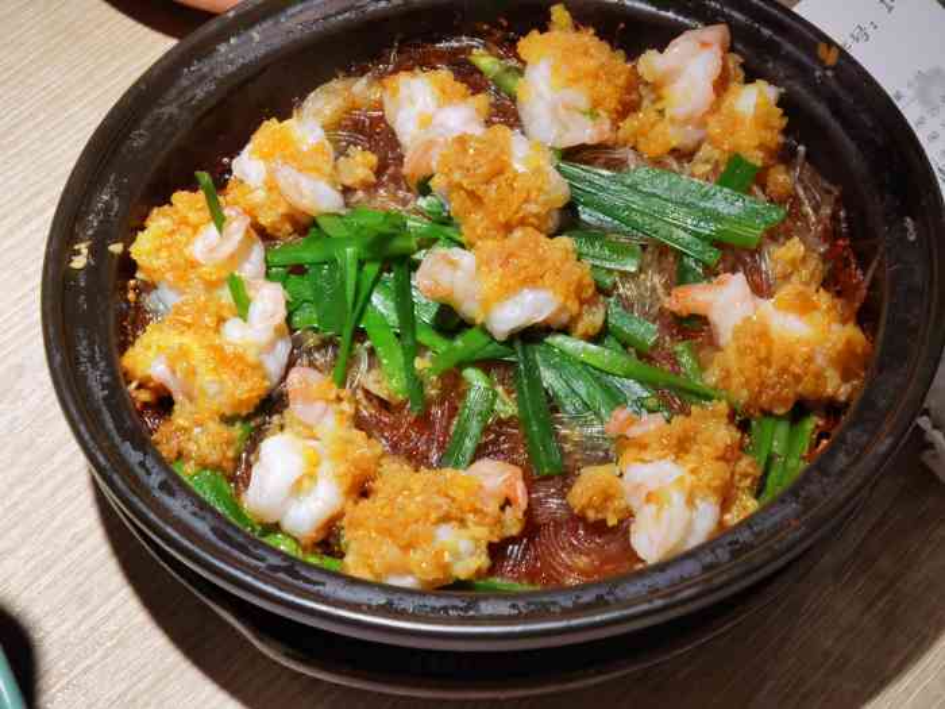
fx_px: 2648
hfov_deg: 20.2
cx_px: 472
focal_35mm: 97
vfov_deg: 15.2
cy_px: 354
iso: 64
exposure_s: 1/100
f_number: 1.9
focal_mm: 6.71
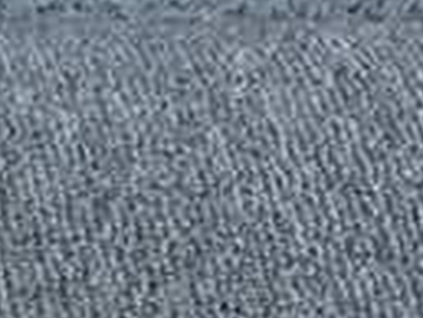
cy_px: 962
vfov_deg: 6.3
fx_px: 2642
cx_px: -643
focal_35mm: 216
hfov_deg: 8.3
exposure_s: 1/338
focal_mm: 3.3
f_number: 2.4
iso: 25
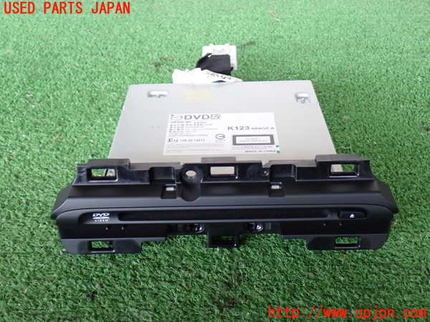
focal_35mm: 41
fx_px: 509
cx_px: 215
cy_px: 161
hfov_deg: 45.8
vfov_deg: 35.1
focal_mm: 7.31
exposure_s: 1/40
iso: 640
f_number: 2.8
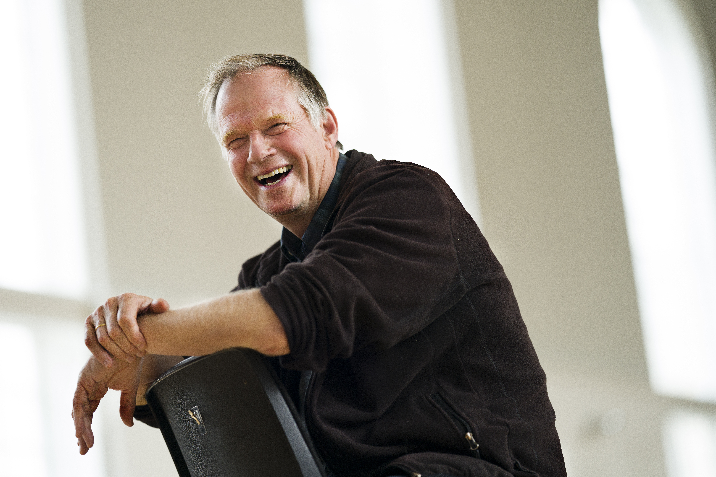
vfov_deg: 10.2
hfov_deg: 15.2
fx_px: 2685
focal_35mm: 135
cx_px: 358
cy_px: 238
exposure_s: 1/60
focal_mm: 135
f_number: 1.8
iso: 1000
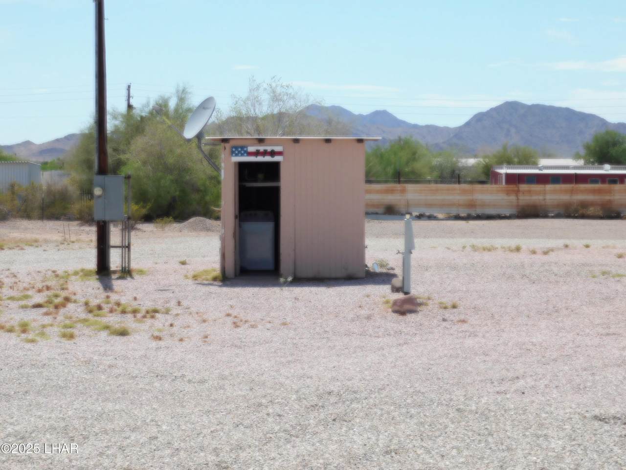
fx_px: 1447
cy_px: 235
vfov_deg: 18.4
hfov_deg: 24.4
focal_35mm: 80
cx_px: 313
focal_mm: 14.2
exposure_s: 1/1250
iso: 125
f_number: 4.4
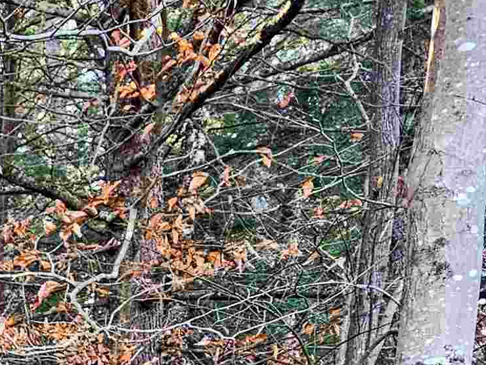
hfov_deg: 22.9
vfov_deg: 22.6
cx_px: -353
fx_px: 758
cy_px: 534
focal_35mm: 54
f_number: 2.2
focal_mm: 2.2
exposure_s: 1/70.8
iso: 100
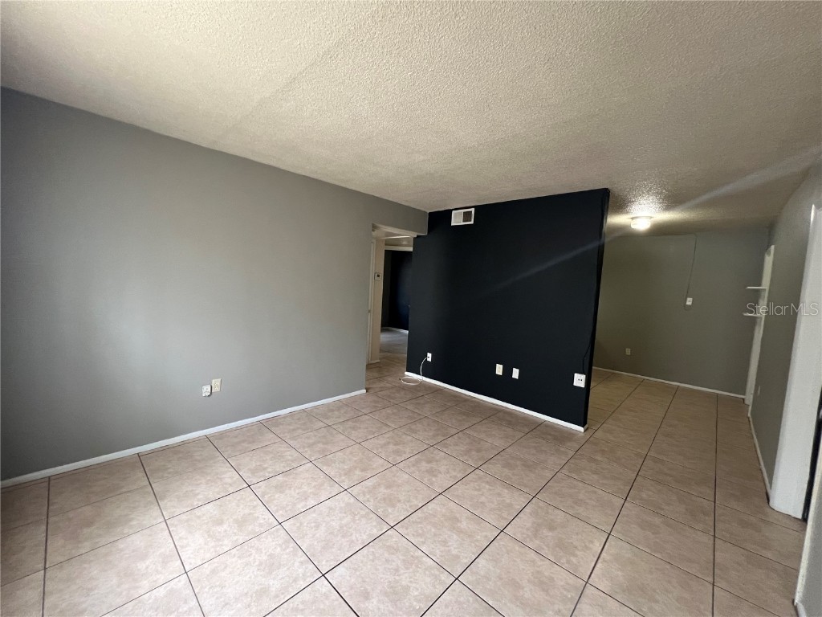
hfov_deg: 106.2
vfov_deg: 89.9
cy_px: 308
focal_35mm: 13
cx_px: 411
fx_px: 309
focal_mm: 1.57
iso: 320
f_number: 1.8
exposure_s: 1/60
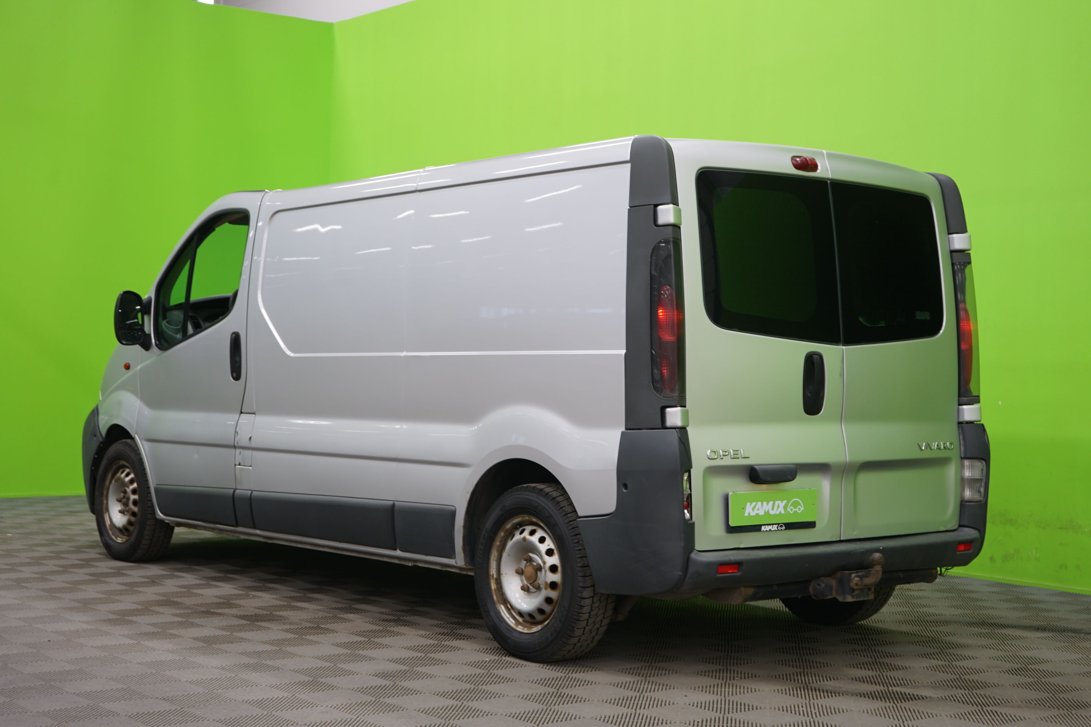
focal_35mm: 52
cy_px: 364
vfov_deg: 26.0
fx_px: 1576
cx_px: 546
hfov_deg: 38.2
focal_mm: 52
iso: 400
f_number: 5
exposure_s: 1/8
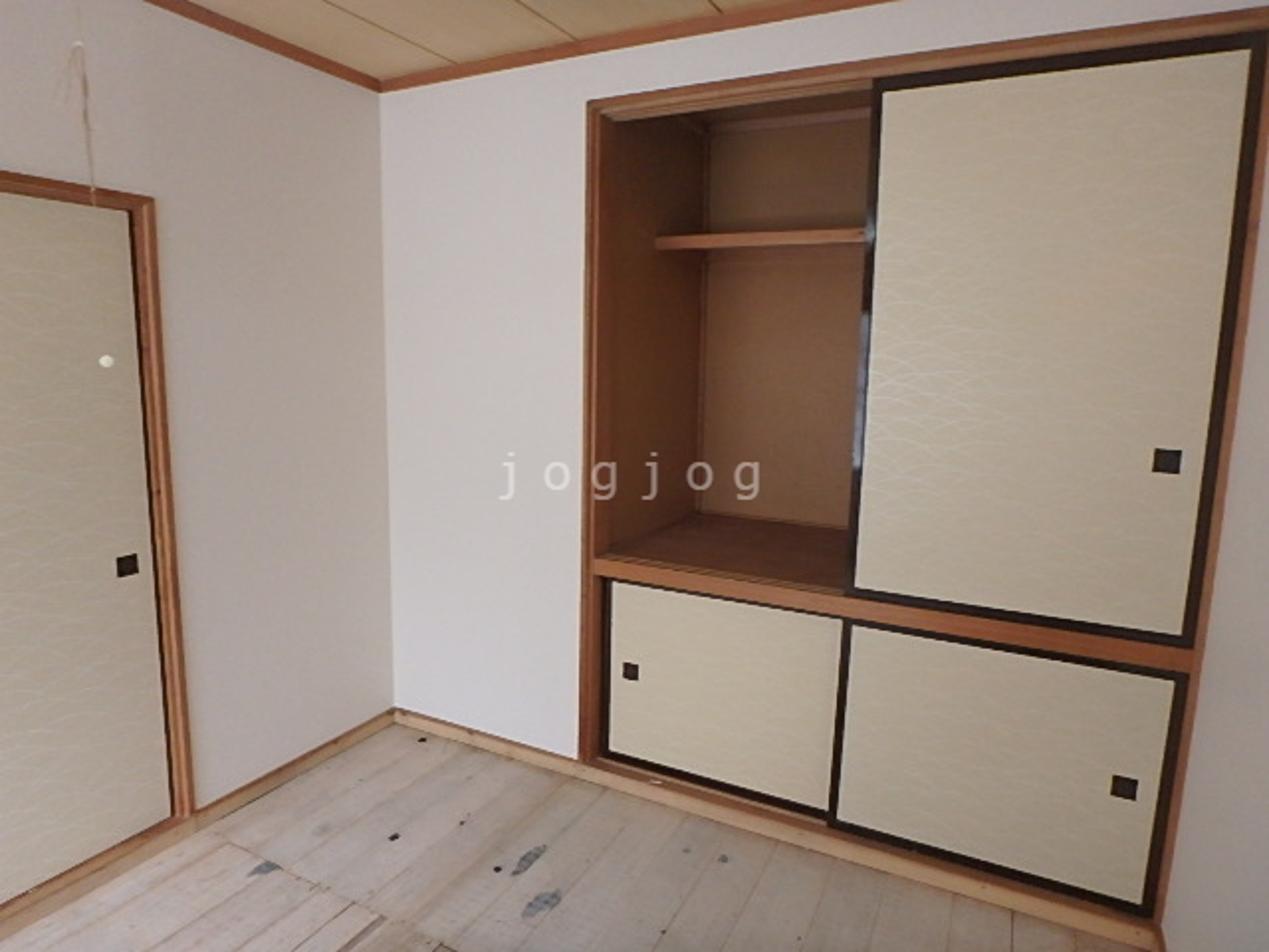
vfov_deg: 63.4
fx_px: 770
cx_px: 634
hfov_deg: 79.0
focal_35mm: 21
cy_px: 476
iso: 400
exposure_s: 1/30
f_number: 3.5
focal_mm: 3.7
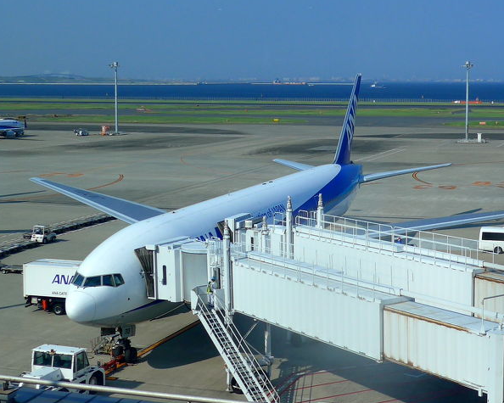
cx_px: 266
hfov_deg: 57.2
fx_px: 462
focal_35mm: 31
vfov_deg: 47.1
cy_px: 204
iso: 80
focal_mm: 6
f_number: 2.8
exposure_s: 1/1600
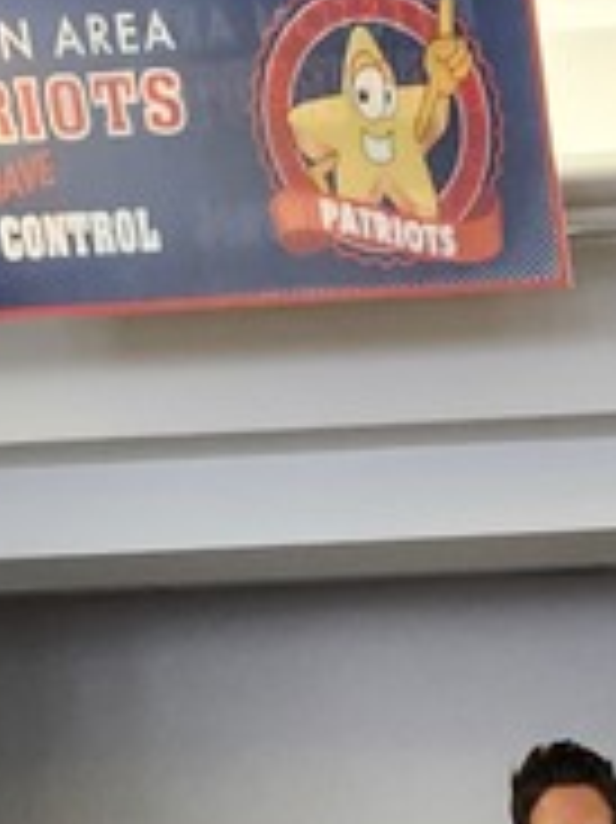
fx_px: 3064
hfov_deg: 10.1
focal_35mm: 129
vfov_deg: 12.1
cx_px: 1439
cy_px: 2017
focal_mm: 5.54
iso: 160
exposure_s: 1/120
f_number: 1.8
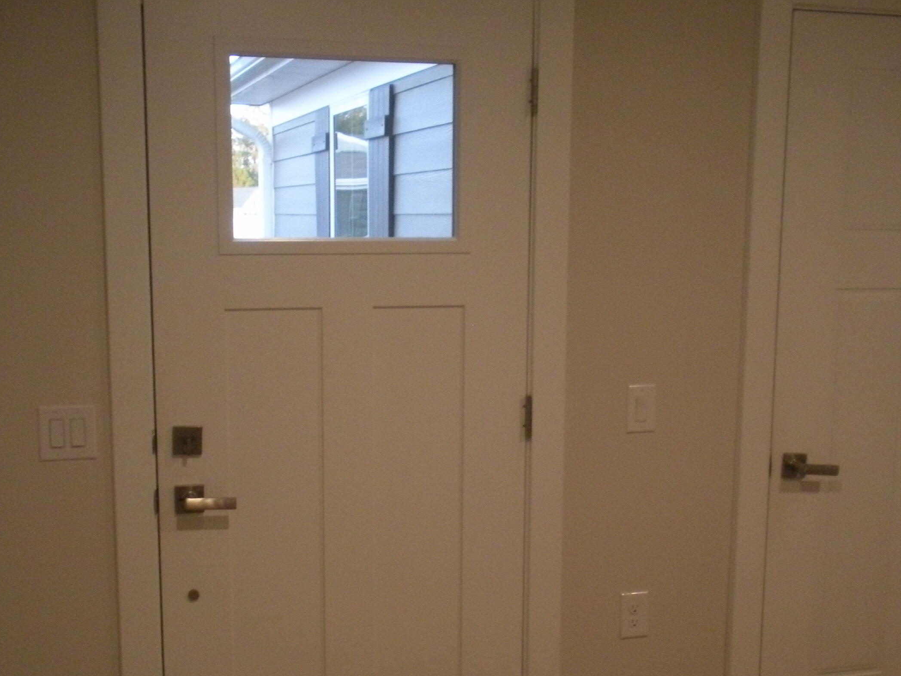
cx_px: 431
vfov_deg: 29.0
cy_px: 416
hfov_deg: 38.2
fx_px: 1301
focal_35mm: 50
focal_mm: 6.3
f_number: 3.5
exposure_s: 1/47.5
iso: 400
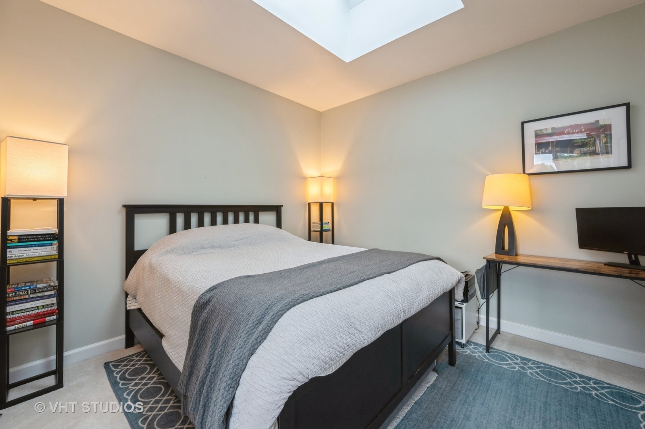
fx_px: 251
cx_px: 322
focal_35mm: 14
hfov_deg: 104.3
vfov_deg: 81.1
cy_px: 214
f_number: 8
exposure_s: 1/30
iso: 400
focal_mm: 14
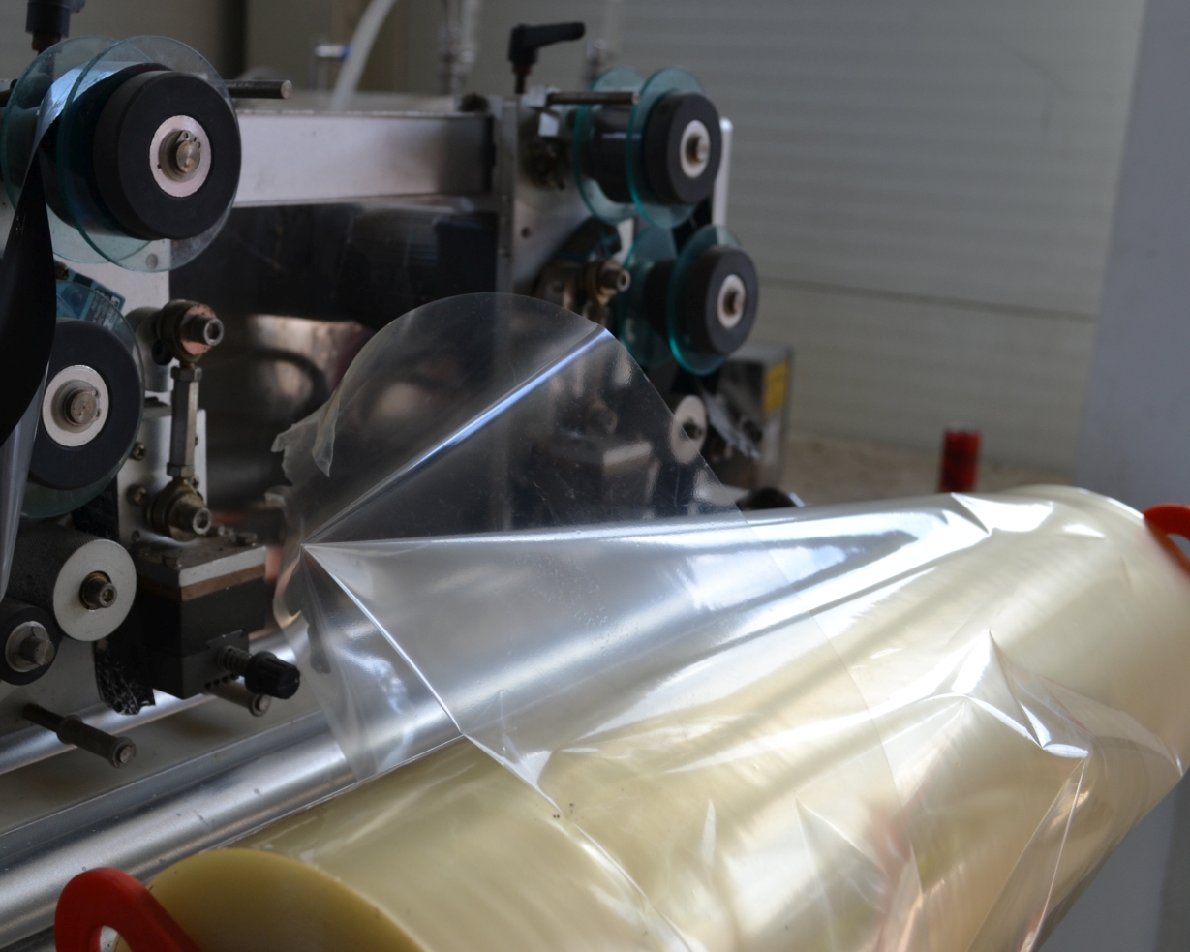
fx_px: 1550
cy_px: 467
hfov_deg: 41.8
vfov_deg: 34.1
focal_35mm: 44
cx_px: 473
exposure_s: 1/125
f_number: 5.6
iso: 200
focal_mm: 24
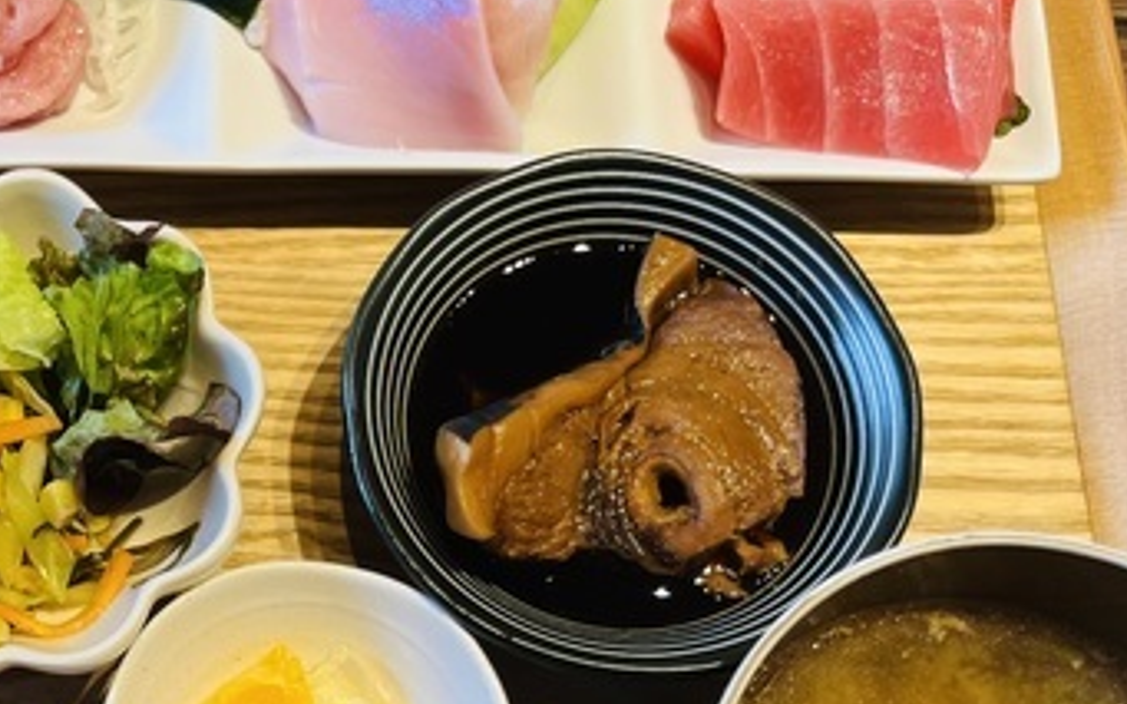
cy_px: 526
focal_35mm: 55
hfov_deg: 35.5
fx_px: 1689
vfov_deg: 23.3
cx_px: 202
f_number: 1.6
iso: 80
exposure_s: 1/60
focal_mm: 5.1
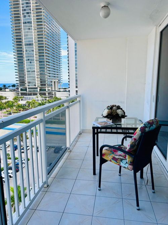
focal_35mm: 26
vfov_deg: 67.3
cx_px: 84
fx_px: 168
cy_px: 112
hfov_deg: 53.0
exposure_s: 1/814
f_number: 1.5
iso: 50
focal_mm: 5.7
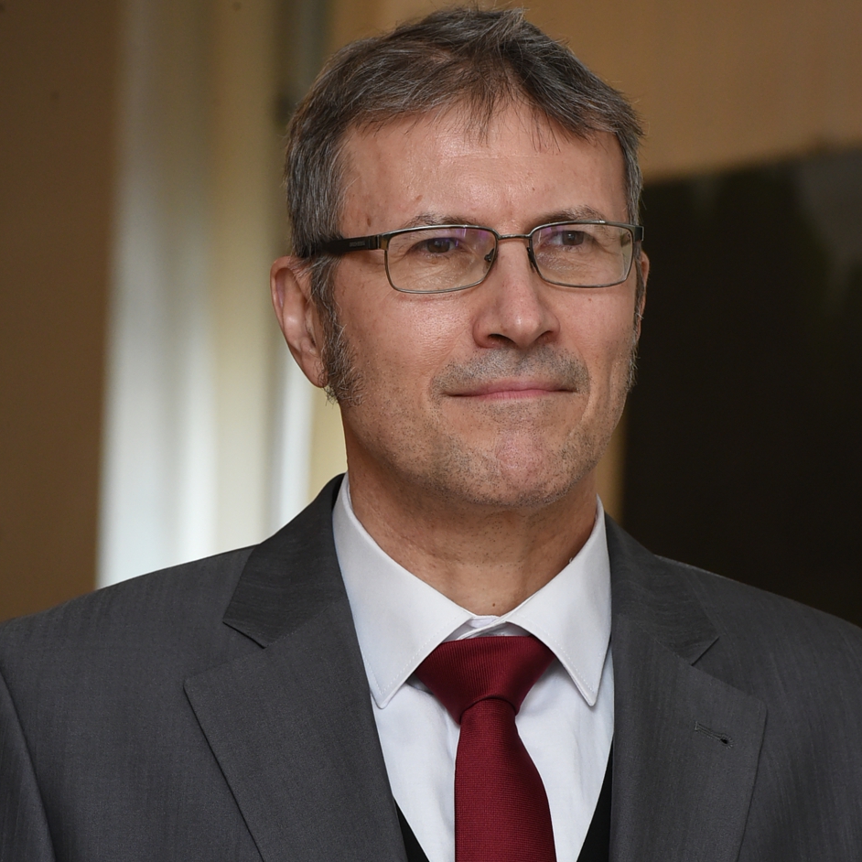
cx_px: 431
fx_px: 7212
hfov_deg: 6.8
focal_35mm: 256
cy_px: 432
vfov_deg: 6.8
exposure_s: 1/60
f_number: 10
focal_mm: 200
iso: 4000
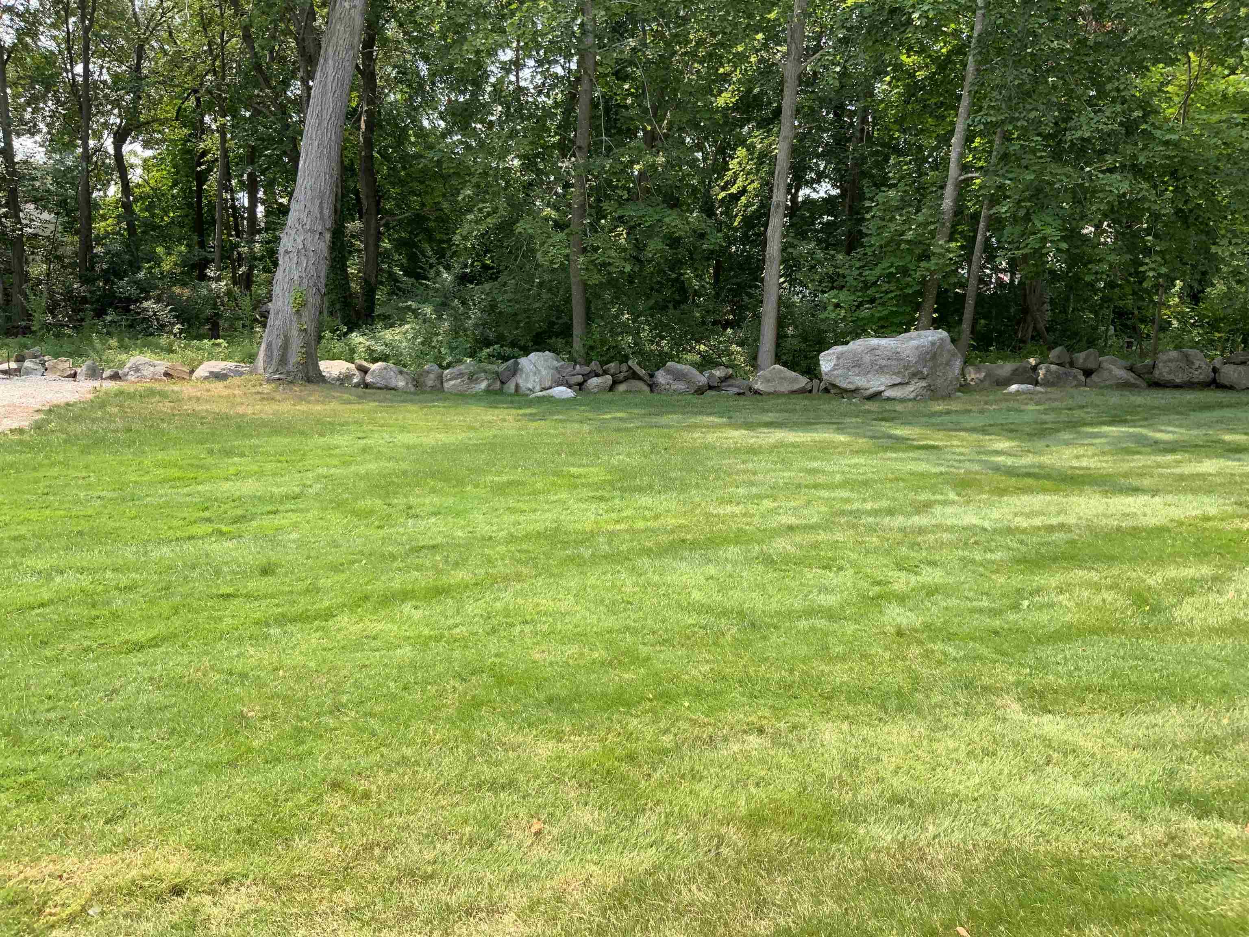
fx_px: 1046
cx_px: 624
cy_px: 468
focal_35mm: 29
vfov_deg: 48.2
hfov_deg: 61.7
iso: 16
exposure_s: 1/514
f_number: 1.8
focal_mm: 3
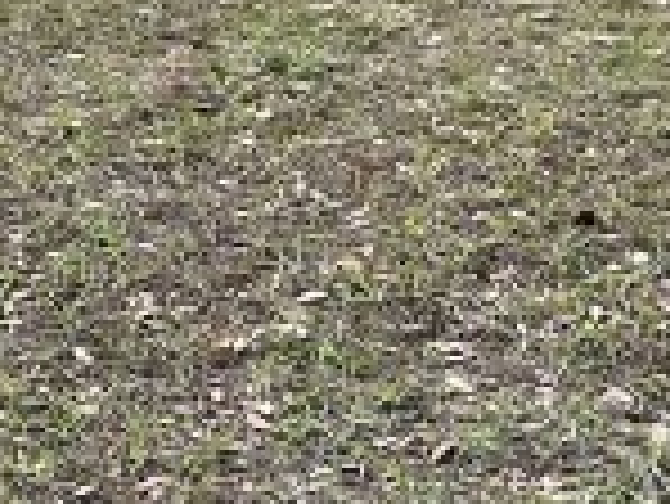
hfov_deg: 10.9
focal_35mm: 179
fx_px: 3467
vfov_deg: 8.1
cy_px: -306
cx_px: -108
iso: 50
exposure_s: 1/733
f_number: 1.5
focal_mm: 5.7
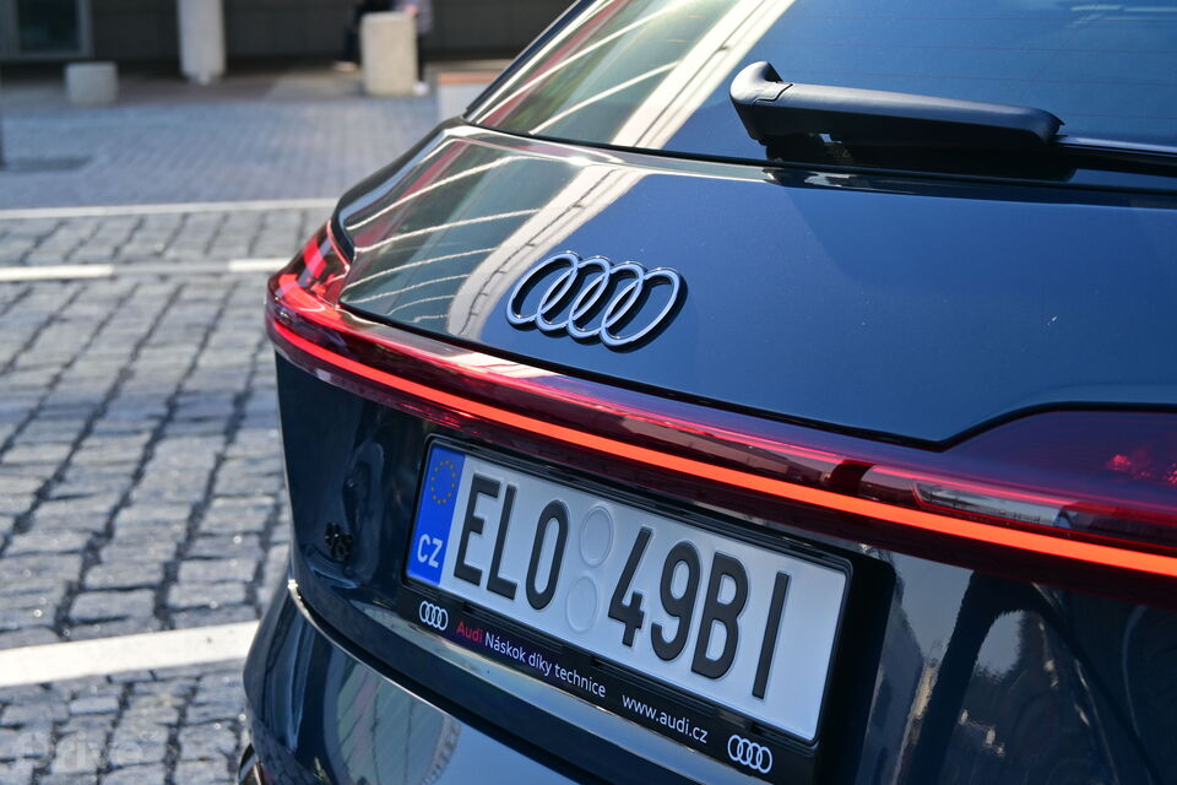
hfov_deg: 27.0
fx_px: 2452
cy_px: 392
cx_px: 588
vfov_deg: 18.2
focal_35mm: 75
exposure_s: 1/200
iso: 100
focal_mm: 50
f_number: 7.1
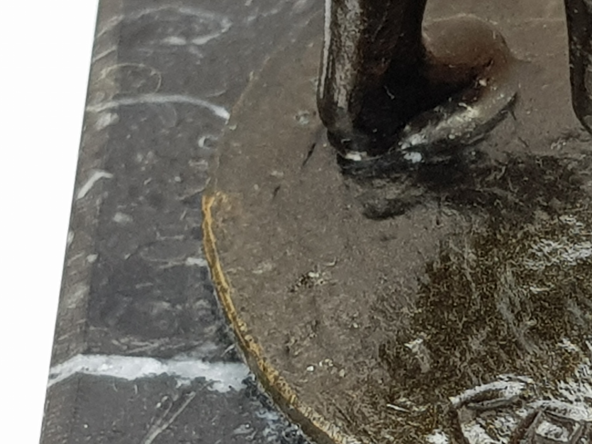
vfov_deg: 24.1
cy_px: 336
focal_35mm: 60
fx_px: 1026
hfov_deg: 29.2
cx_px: 648
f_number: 1.7
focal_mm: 4.2
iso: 40
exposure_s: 1/132
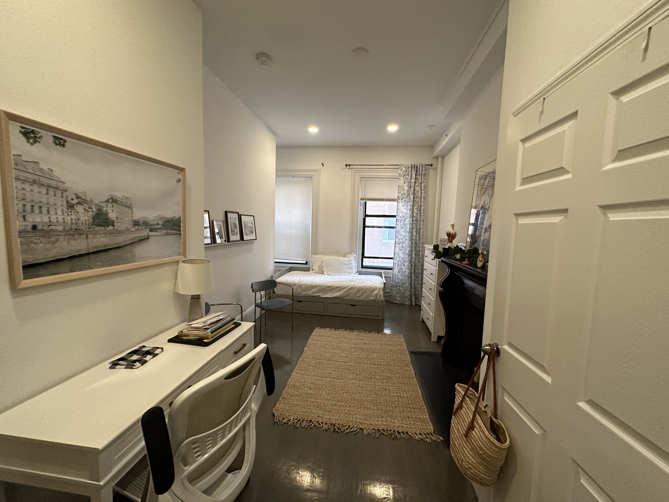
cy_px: 251
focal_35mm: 14
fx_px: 271
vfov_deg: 85.7
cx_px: 334
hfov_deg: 102.1
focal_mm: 2.22
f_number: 2.2
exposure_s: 1/60
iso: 400
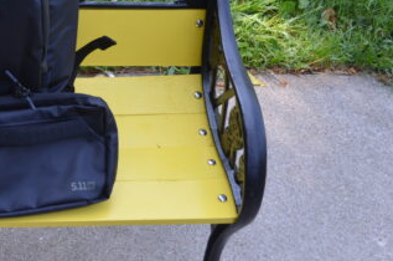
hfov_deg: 24.2
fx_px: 861
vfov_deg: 16.9
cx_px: -27
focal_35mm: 79
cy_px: 23
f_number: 5.6
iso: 320
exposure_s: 1/125
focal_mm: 24
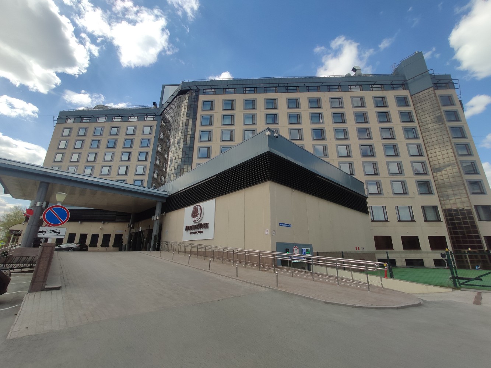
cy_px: 184
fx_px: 213
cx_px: 246
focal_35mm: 15
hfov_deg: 98.2
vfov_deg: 81.8
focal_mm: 2.04
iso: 100
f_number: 2.4
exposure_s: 1/588
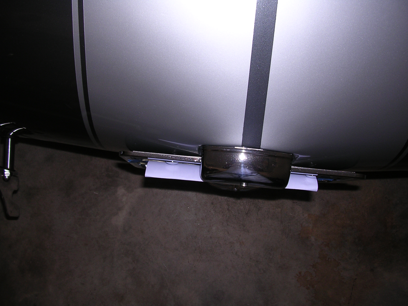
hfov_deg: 47.9
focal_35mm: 39
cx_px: 202
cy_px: 156
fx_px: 460
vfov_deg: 36.8
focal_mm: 5.8
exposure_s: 1/60.1
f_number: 2.8
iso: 100
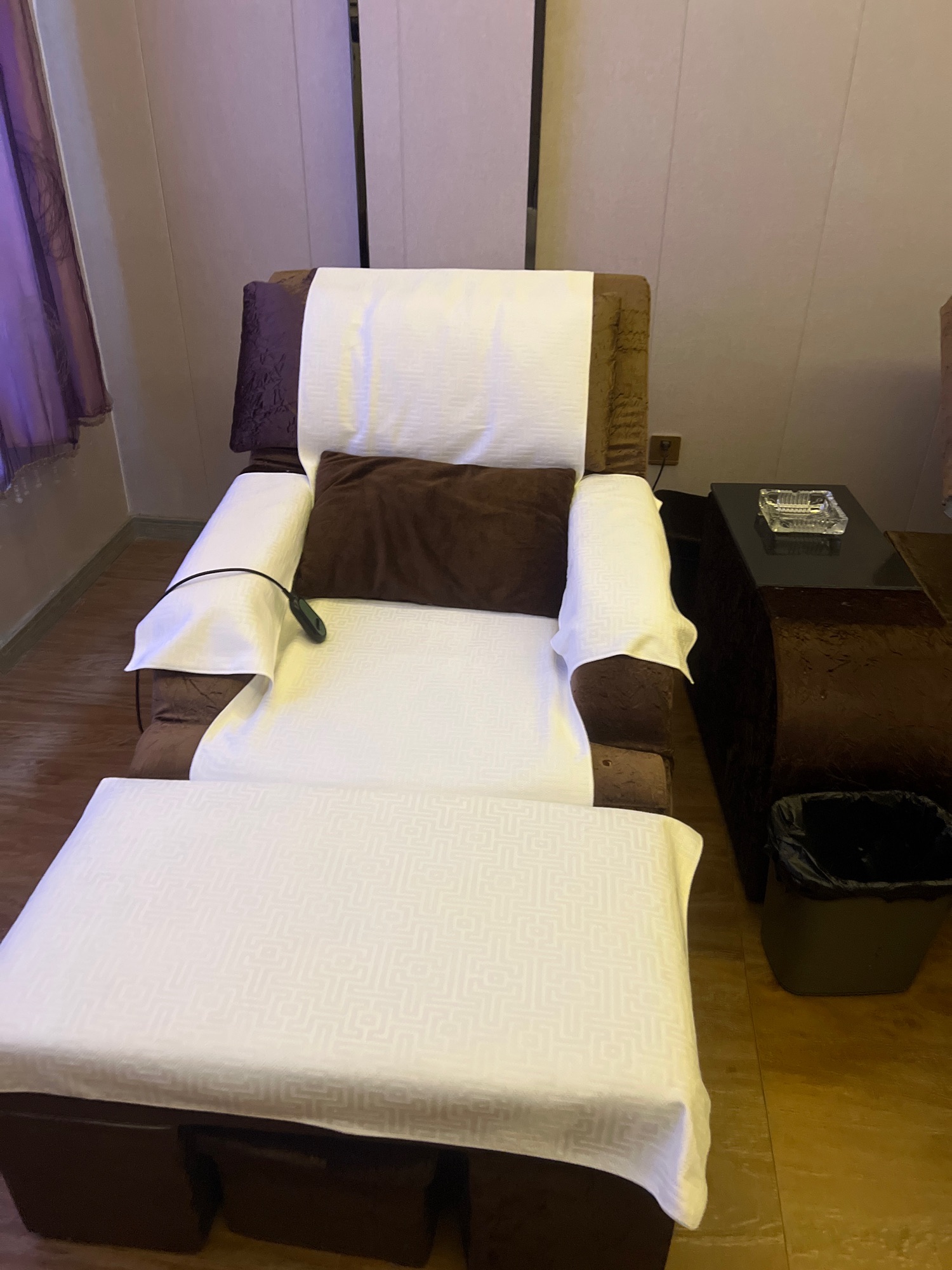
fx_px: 953
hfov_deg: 53.1
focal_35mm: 26
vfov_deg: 67.3
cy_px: 635
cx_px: 476
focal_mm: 5.7
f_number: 1.5
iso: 500
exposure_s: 1/50
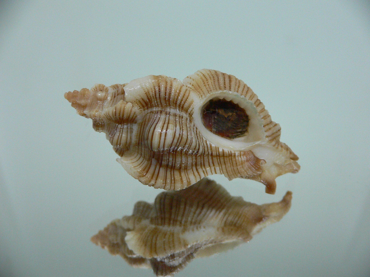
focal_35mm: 35
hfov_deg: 52.6
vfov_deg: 40.7
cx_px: 185
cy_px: 138
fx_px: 374
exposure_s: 1/50
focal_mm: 4.6
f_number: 2.8
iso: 200
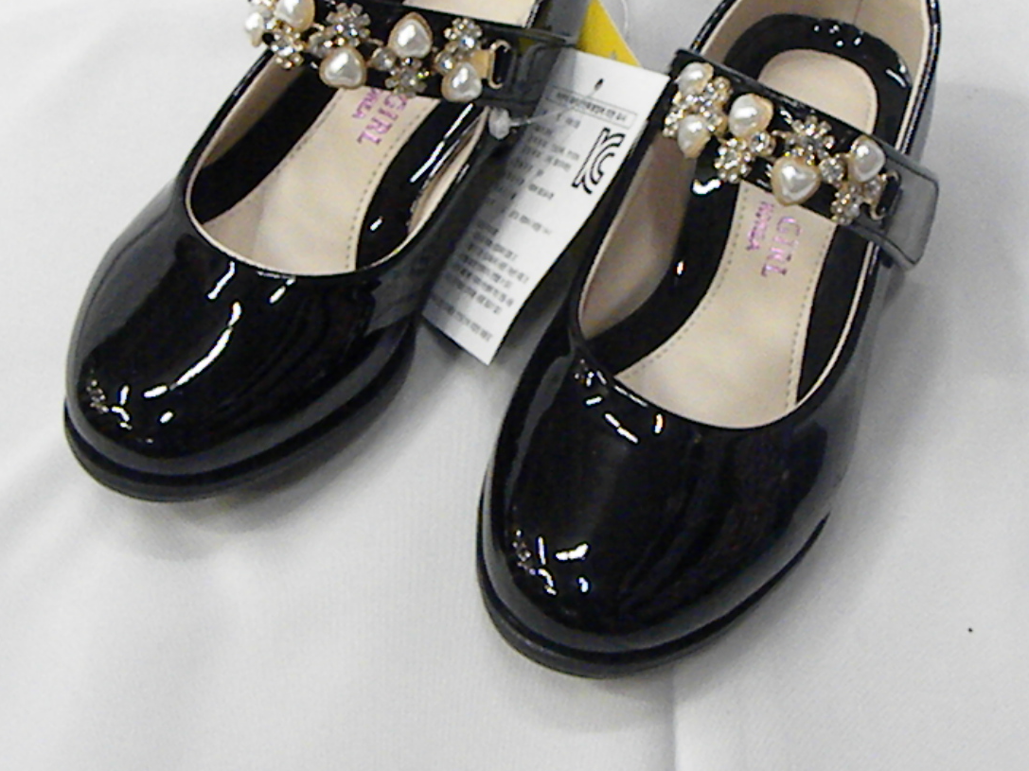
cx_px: 588
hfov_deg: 38.8
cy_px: 222
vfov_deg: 29.3
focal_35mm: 49
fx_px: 1456
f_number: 2.8
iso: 973
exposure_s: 1/270
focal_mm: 4.6
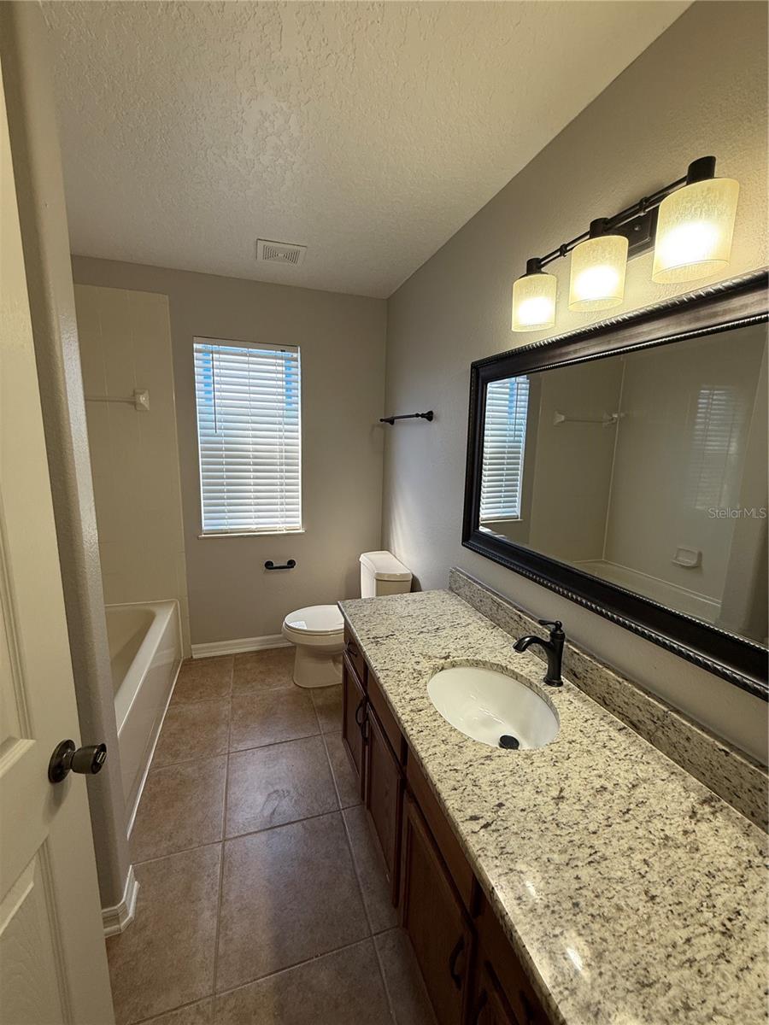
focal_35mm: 14
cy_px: 512
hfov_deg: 85.7
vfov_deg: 102.1
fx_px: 415
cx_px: 384
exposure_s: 1/99
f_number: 2.2
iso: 100
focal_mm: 2.22
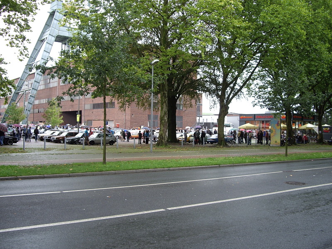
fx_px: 364
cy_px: 124
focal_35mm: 38
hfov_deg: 49.0
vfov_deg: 37.7
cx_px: 166
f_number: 2.8
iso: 100
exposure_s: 1/50
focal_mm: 7.9
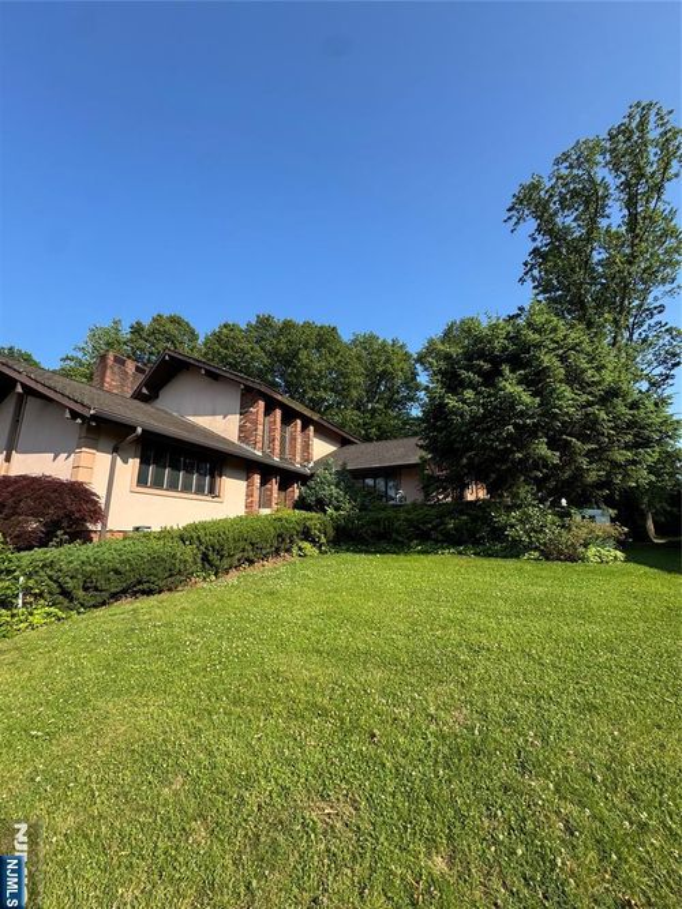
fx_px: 368
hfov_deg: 85.7
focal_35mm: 14
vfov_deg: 102.1
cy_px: 454
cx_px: 341
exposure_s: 1/756
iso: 40
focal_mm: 2.22
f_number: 2.2
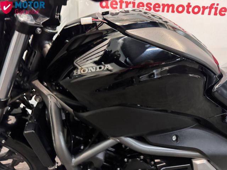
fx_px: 157
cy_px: 85
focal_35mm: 24
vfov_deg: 56.8
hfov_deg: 71.6
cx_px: 114
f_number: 1.78
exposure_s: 1/33
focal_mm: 6.76
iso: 1000
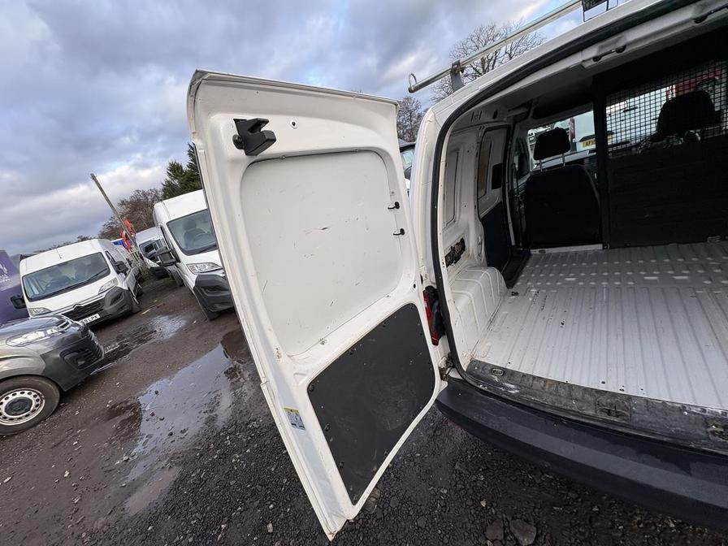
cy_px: 273
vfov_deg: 85.7
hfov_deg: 102.1
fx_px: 294
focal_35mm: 14
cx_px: 364
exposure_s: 1/279
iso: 40
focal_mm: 2.22
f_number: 2.2
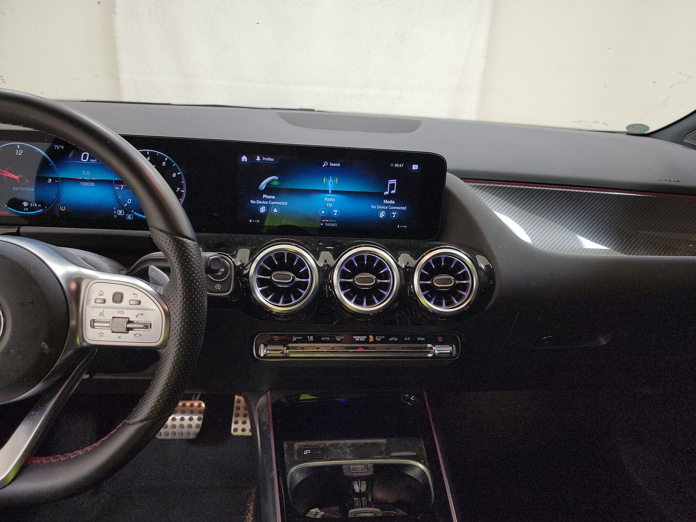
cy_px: 261
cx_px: 348
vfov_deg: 56.8
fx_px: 483
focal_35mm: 24
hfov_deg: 71.6
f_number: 1.8
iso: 120
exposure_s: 1/59
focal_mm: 6.7
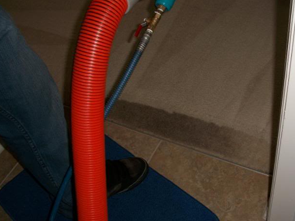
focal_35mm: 46
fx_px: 392
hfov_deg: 40.9
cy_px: 103
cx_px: 188
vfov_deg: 31.5
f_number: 3.1
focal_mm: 6.3
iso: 80
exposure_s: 1/60
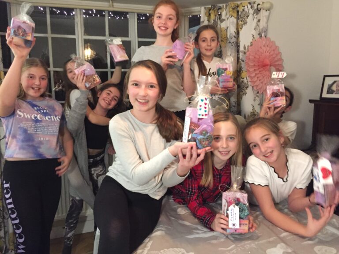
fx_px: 284
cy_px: 127
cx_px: 170
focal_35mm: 29
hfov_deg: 61.7
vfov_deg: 48.2
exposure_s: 1/17
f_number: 2.2
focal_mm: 4.15
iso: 400
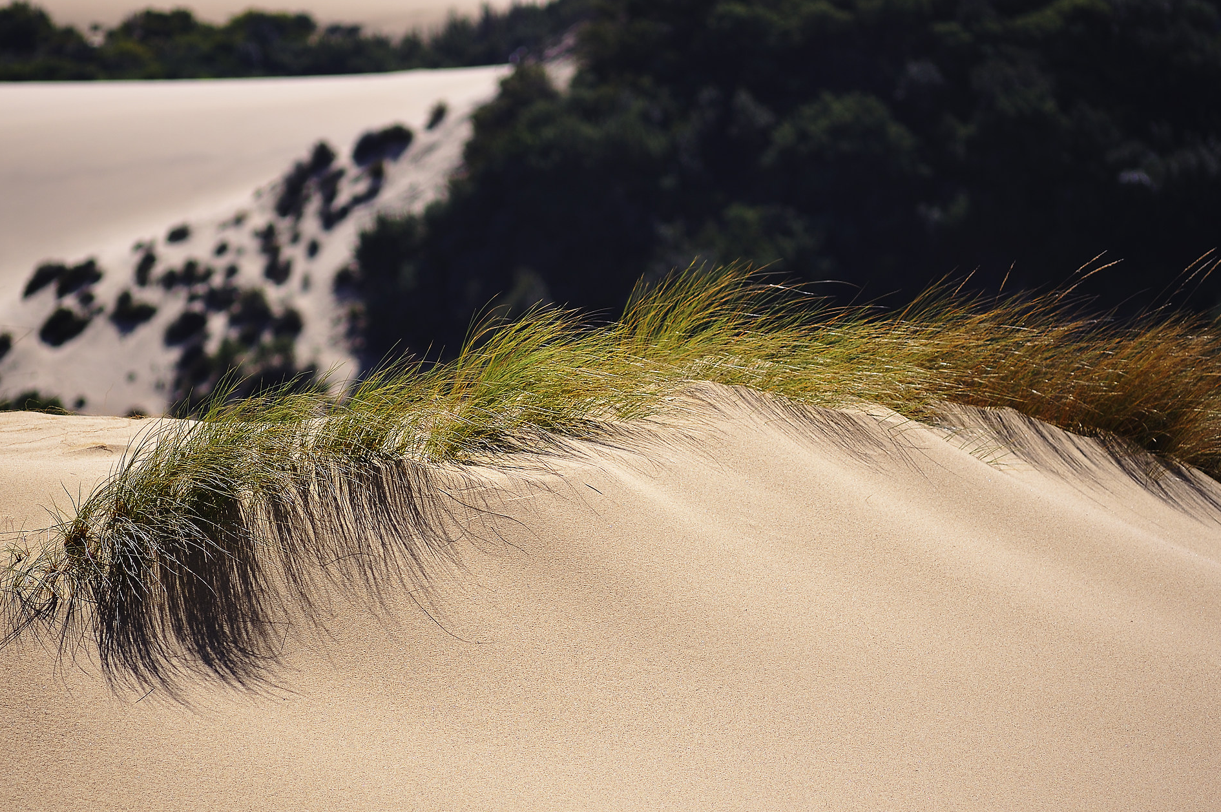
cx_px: 536
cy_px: 390
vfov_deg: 5.4
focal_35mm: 254
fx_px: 8608
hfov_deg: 8.1
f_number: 4
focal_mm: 200
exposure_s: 1/1600
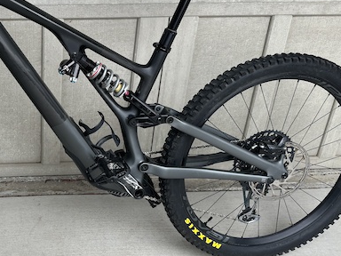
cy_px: 111
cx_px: 42
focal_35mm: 50
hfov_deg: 36.1
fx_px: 493
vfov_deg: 29.1
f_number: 1.78
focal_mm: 6.76
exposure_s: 1/180
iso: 64
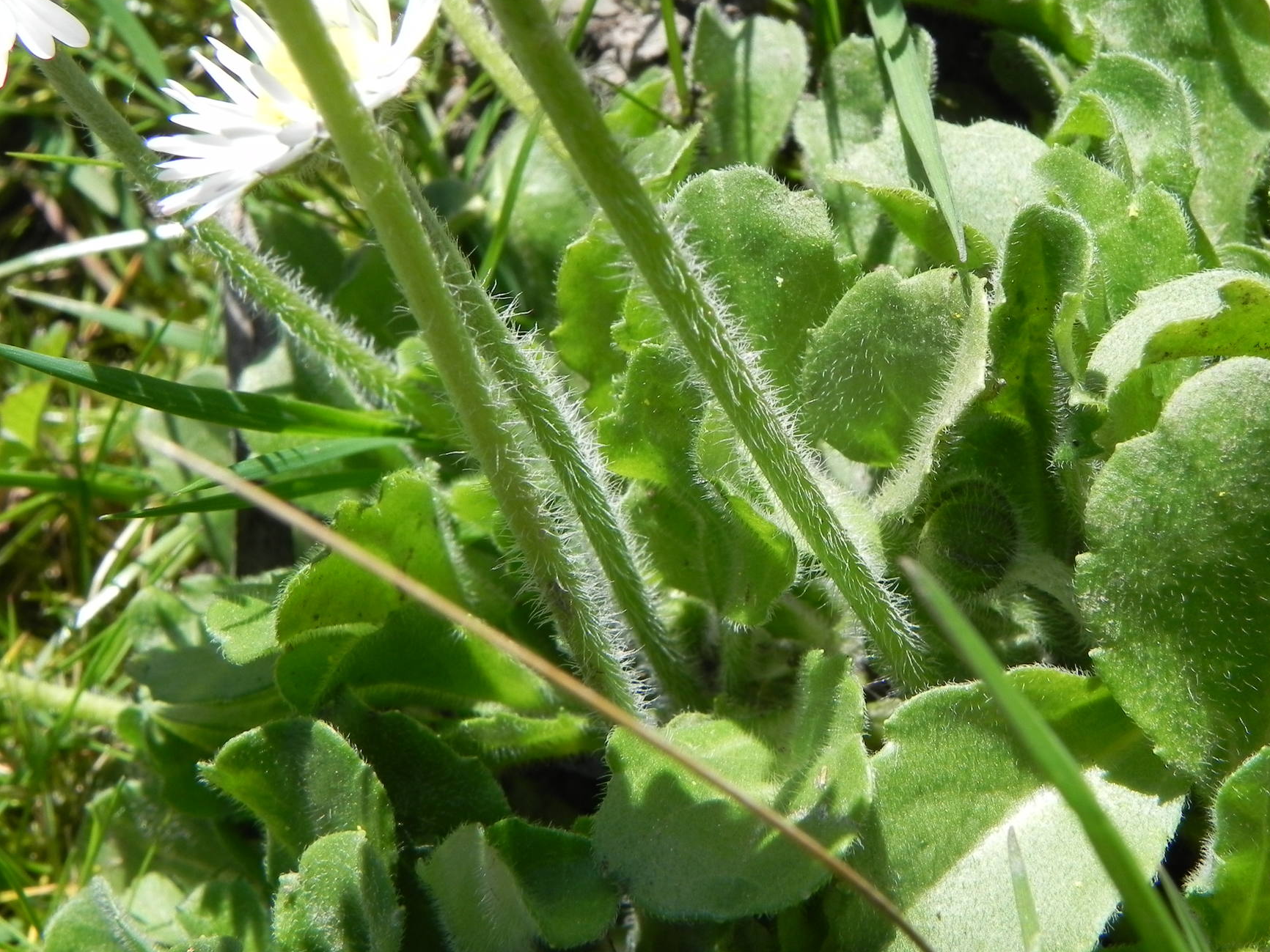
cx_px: 703
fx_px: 1871
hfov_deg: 37.5
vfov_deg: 28.6
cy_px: 454
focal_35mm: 51
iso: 160
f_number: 6.3
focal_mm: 8.2
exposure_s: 1/316
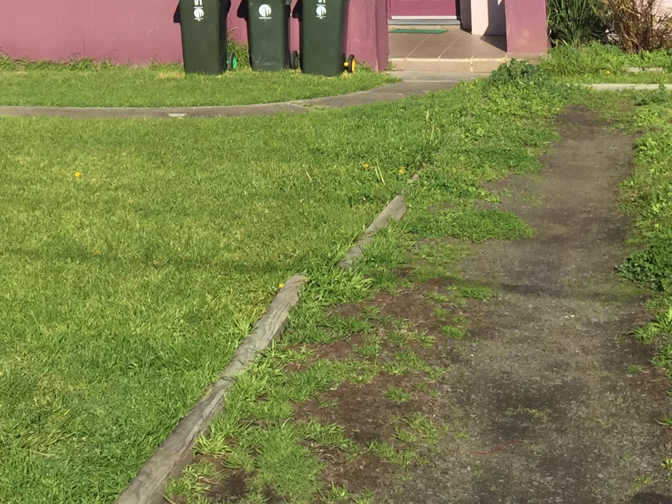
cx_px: 85
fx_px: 1378
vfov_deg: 19.7
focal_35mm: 71
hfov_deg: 26.6
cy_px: -70
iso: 32
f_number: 2.2
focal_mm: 4.15
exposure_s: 1/1883
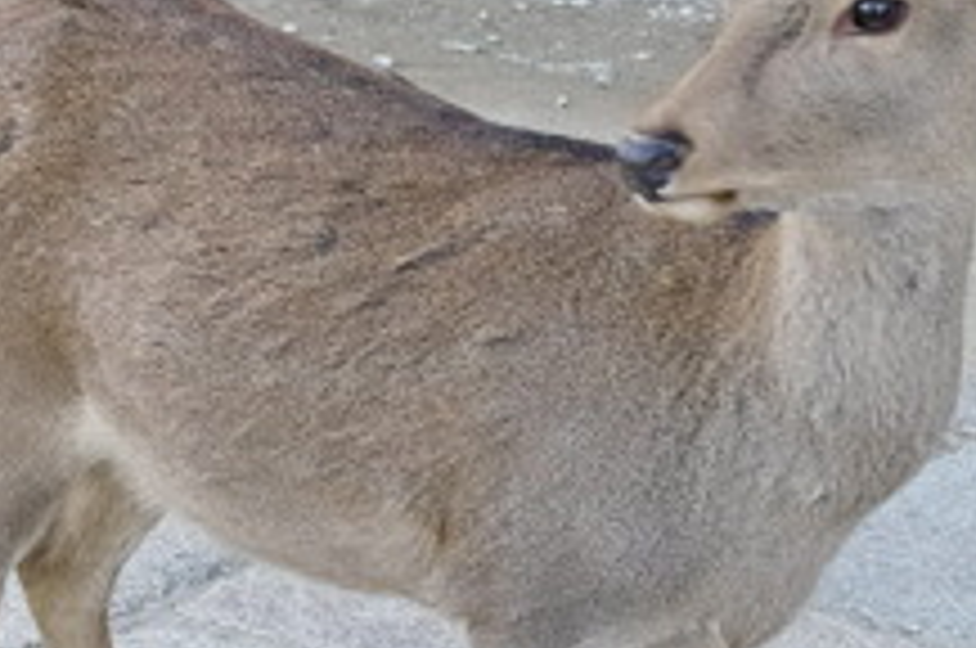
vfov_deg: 10.3
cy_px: 371
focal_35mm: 133
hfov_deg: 15.4
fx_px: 3600
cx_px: 463
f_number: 11
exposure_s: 1/200
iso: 6400
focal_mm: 42.5
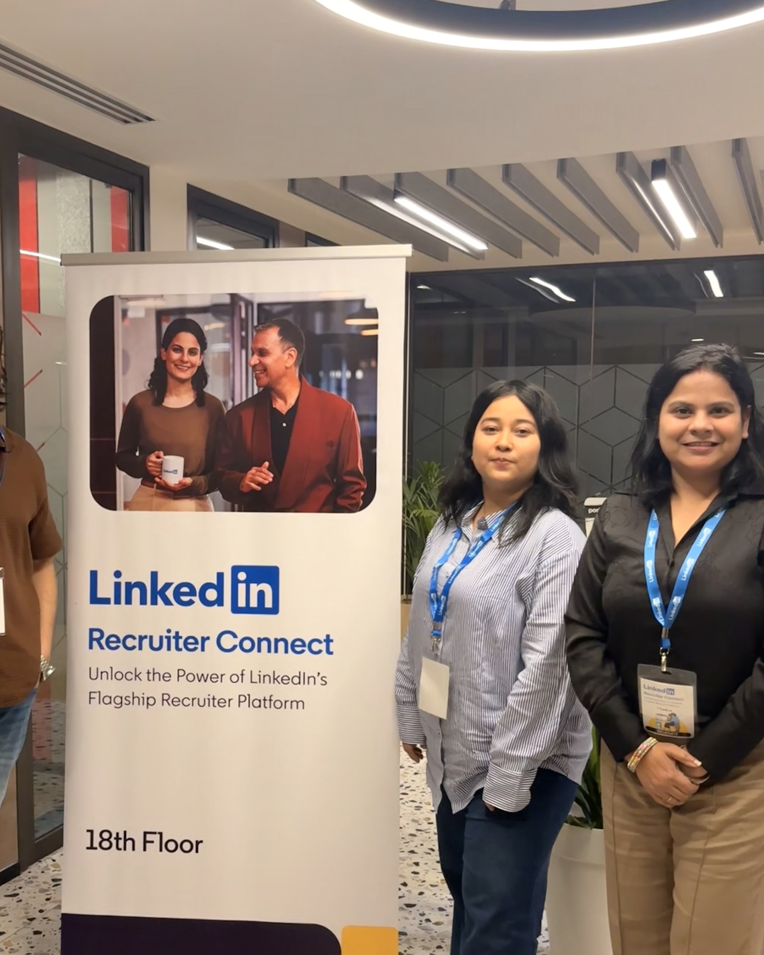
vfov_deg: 48.9
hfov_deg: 40.0
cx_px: 312
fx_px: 1046
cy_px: 559
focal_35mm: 37
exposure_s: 1/100
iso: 200
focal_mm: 5.96
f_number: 1.6
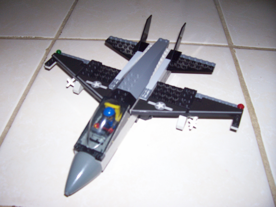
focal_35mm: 34
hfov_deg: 54.0
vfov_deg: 41.8
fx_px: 271
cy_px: 104
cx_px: 138
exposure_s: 1/112
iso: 140
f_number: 2.7
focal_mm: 5.6
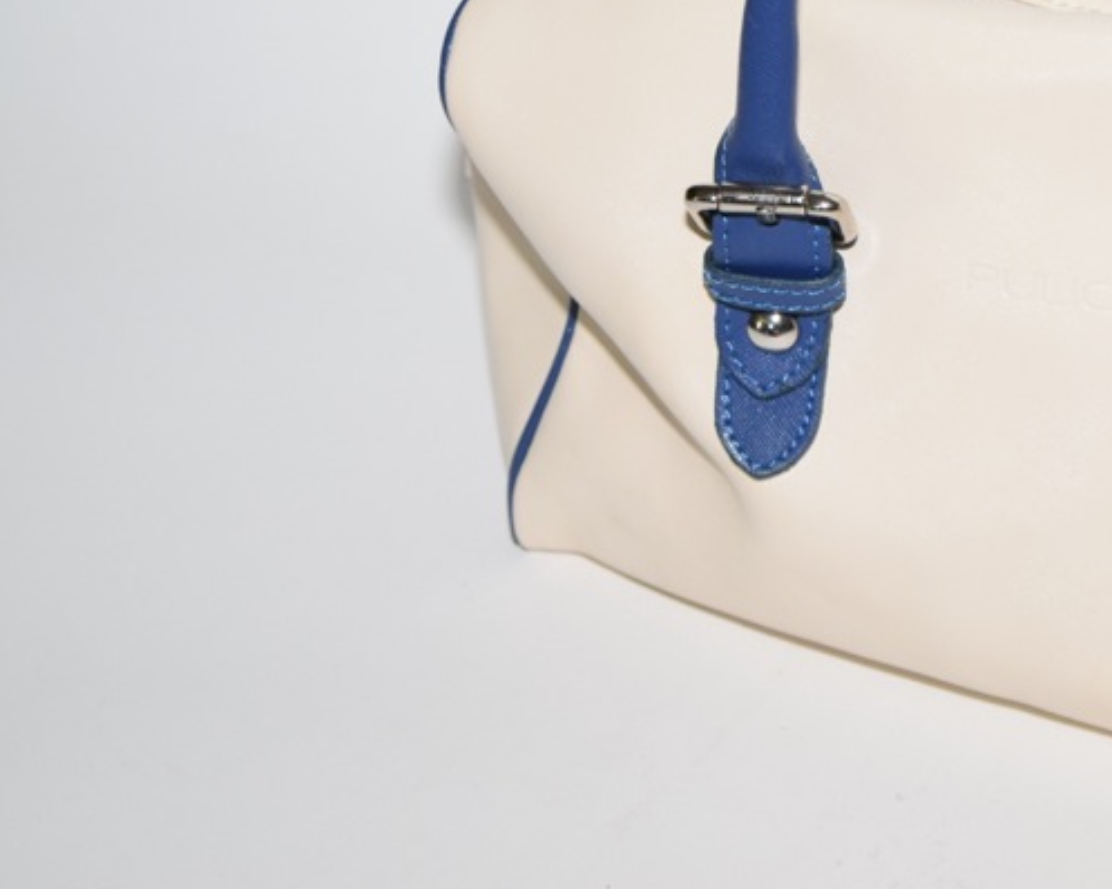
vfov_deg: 10.5
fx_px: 4836
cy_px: 162
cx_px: 1094
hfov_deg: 13.0
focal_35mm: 147
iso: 720
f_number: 5.6
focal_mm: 52
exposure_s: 1/80
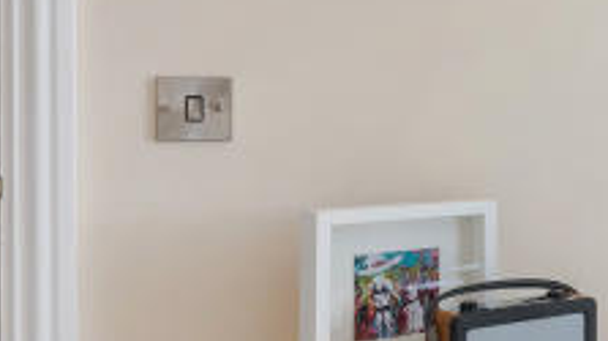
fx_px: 1240
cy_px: 173
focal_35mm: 77
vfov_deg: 15.6
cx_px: 1140
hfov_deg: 19.4
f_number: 14
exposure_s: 1/30
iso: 320
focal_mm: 16
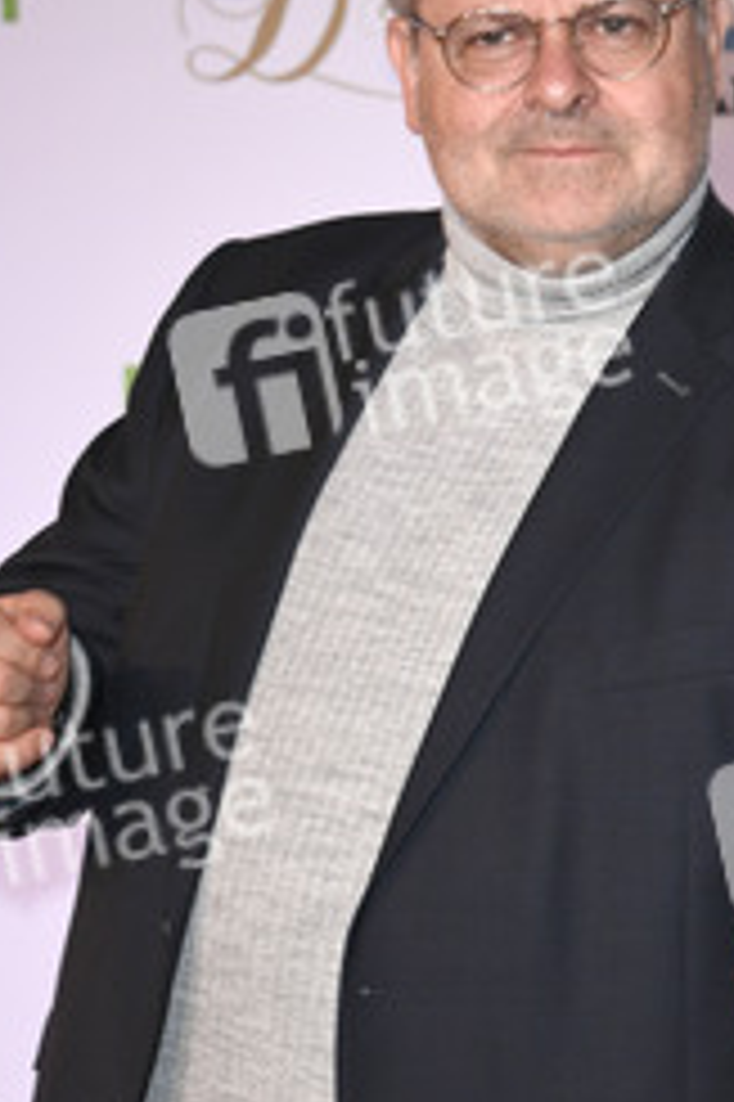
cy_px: 585
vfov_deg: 14.0
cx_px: 531
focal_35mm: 147
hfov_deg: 9.3
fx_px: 4502
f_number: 5.6
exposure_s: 1/160
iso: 3200
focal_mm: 90
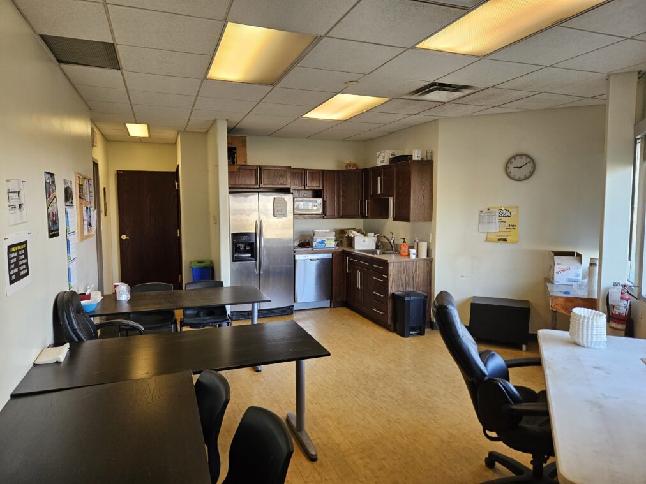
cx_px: 323
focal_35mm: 23
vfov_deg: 58.9
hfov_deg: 73.9
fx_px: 429
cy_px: 242
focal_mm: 5.4
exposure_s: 1/120
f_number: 1.8
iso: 200
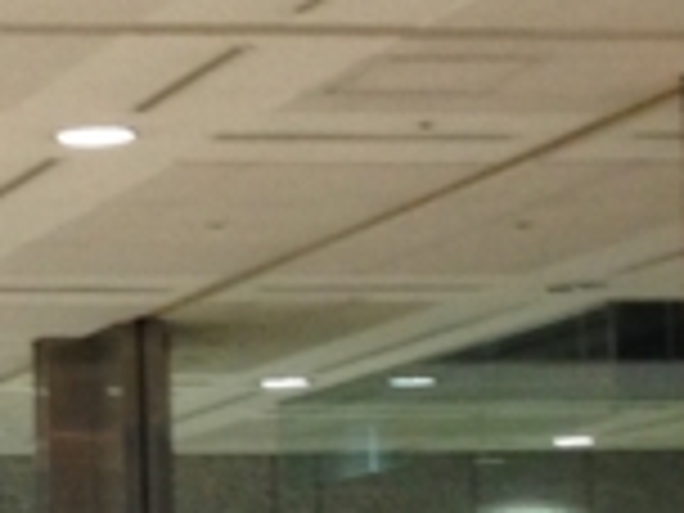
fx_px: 3438
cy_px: 729
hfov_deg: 10.9
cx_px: -410
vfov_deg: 8.4
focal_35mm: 174
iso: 160
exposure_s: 1/20
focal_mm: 4.12
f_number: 2.4
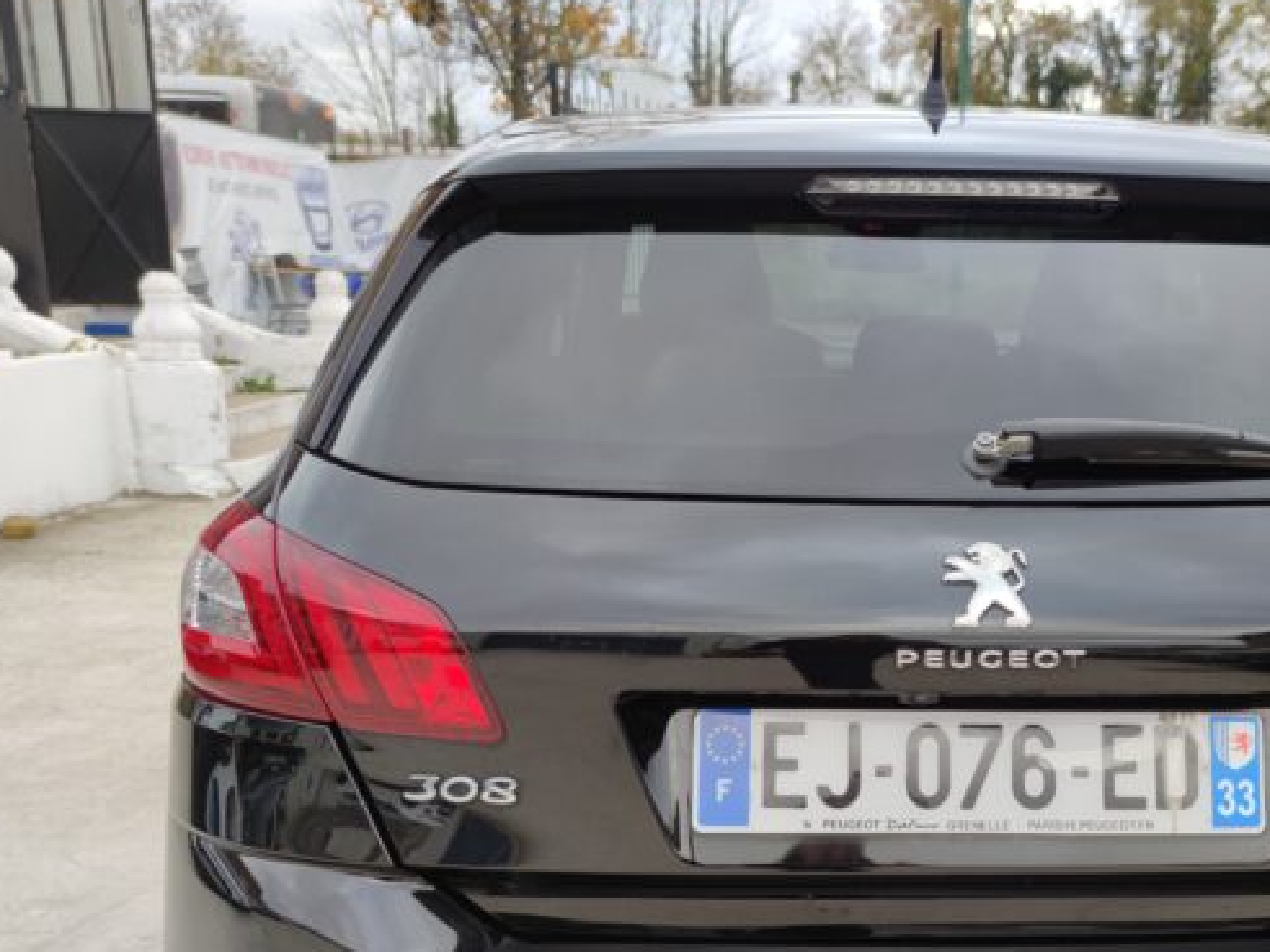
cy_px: 697
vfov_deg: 36.1
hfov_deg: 46.6
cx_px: 911
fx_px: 1431
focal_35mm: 39
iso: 50
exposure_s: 1/249
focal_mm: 6.72
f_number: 1.69
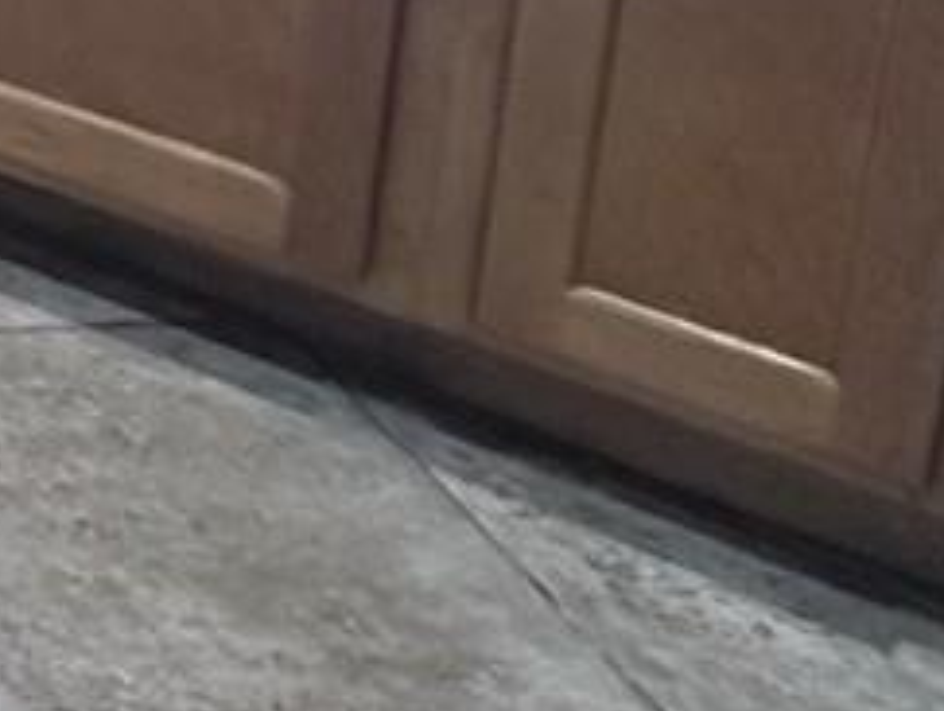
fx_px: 2513
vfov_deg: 12.7
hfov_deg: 14.9
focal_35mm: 92
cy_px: -952
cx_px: -1212
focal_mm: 2.22
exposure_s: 1/60
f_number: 2.2
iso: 200
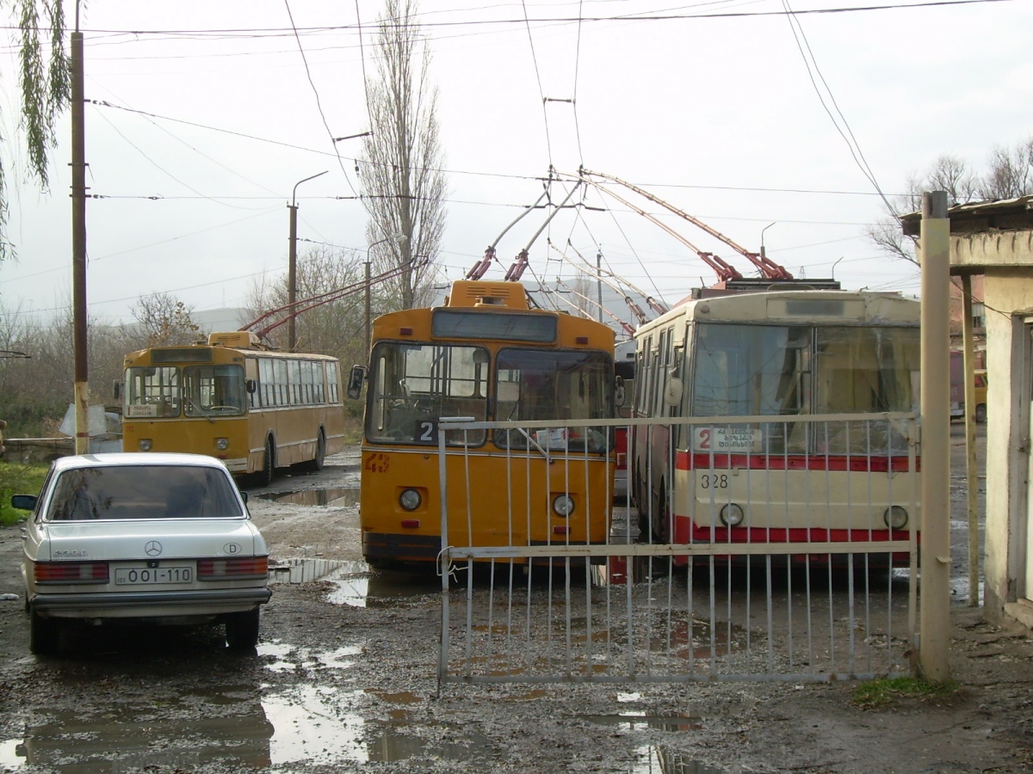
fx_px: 2059
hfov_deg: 28.2
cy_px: 387
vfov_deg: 21.3
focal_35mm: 69
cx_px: 516
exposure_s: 1/210
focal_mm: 11.8
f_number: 3.7
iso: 50
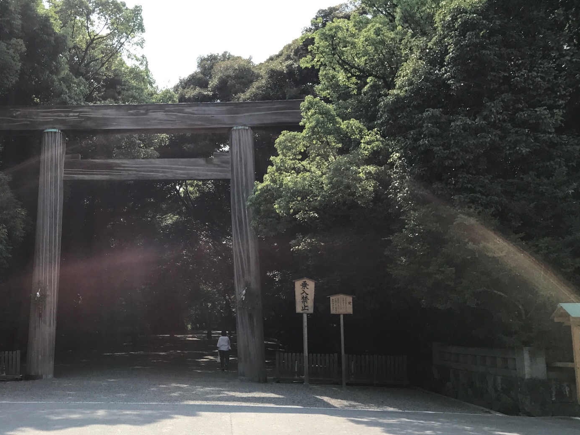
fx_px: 687
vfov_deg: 35.1
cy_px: 251
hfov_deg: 44.5
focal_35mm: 41
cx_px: 158
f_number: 1.8
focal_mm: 3.99
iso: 20
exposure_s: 1/1041
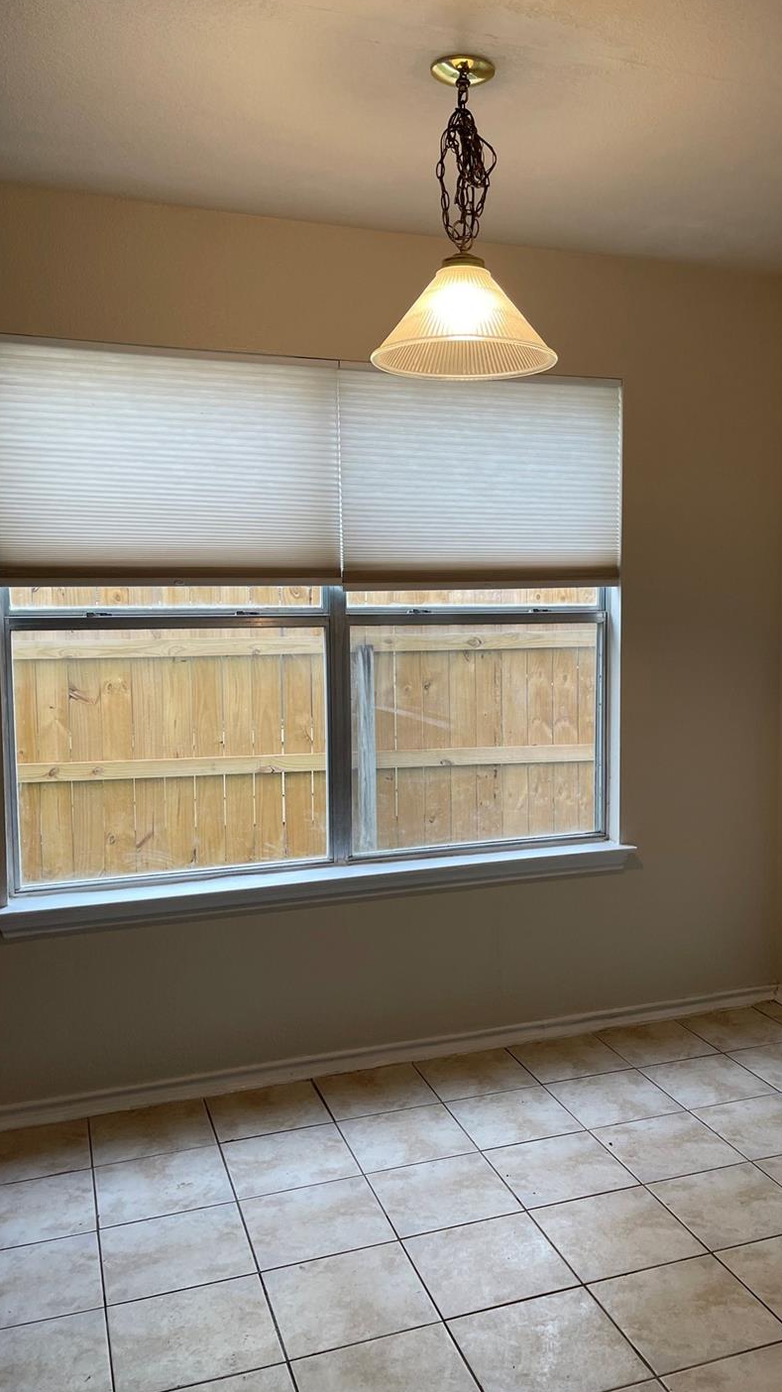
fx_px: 1144
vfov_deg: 62.6
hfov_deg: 37.5
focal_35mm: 31
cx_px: 501
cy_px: 688
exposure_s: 1/120
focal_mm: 5.1
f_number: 1.6
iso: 80
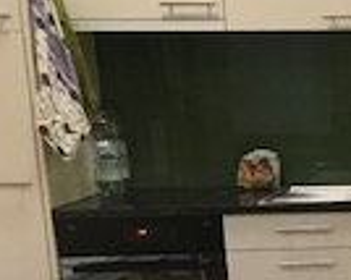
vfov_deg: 11.6
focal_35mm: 131
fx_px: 1360
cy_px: 324
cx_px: 788
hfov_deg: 12.3
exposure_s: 1/33
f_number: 1.8
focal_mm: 3.99
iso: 40
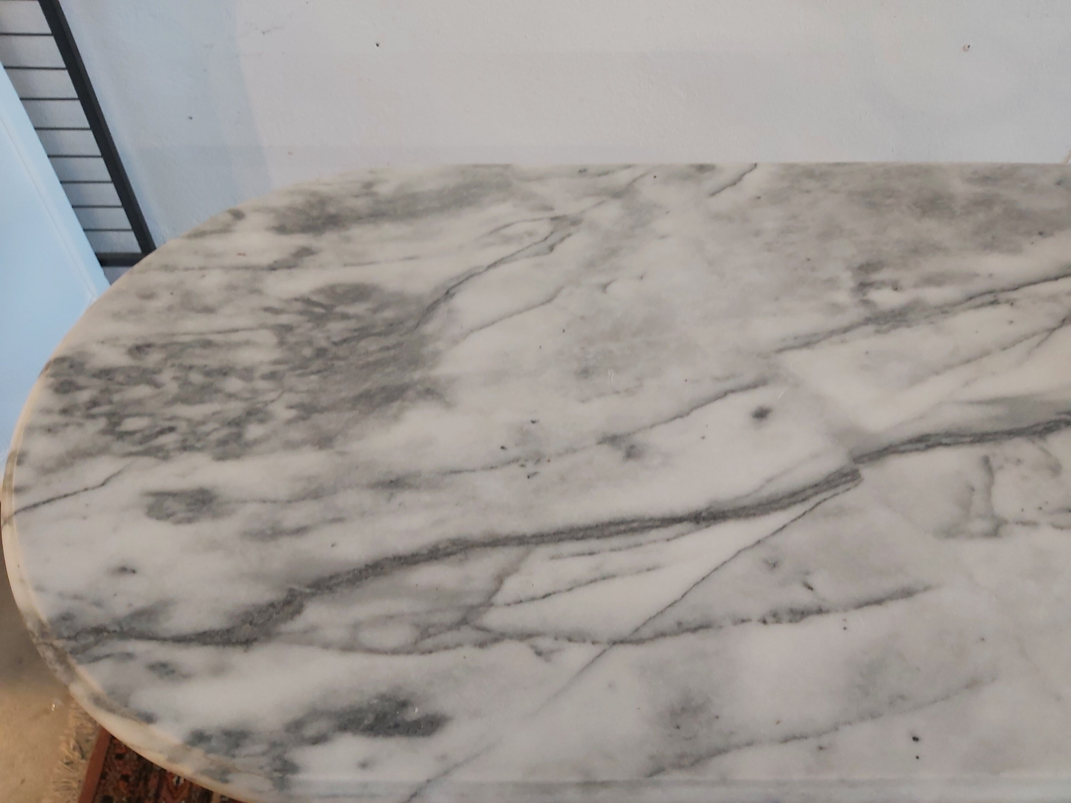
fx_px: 804
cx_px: 536
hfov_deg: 67.3
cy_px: 402
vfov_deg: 53.1
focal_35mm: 26
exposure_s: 1/50
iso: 200
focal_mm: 3.92
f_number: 1.7
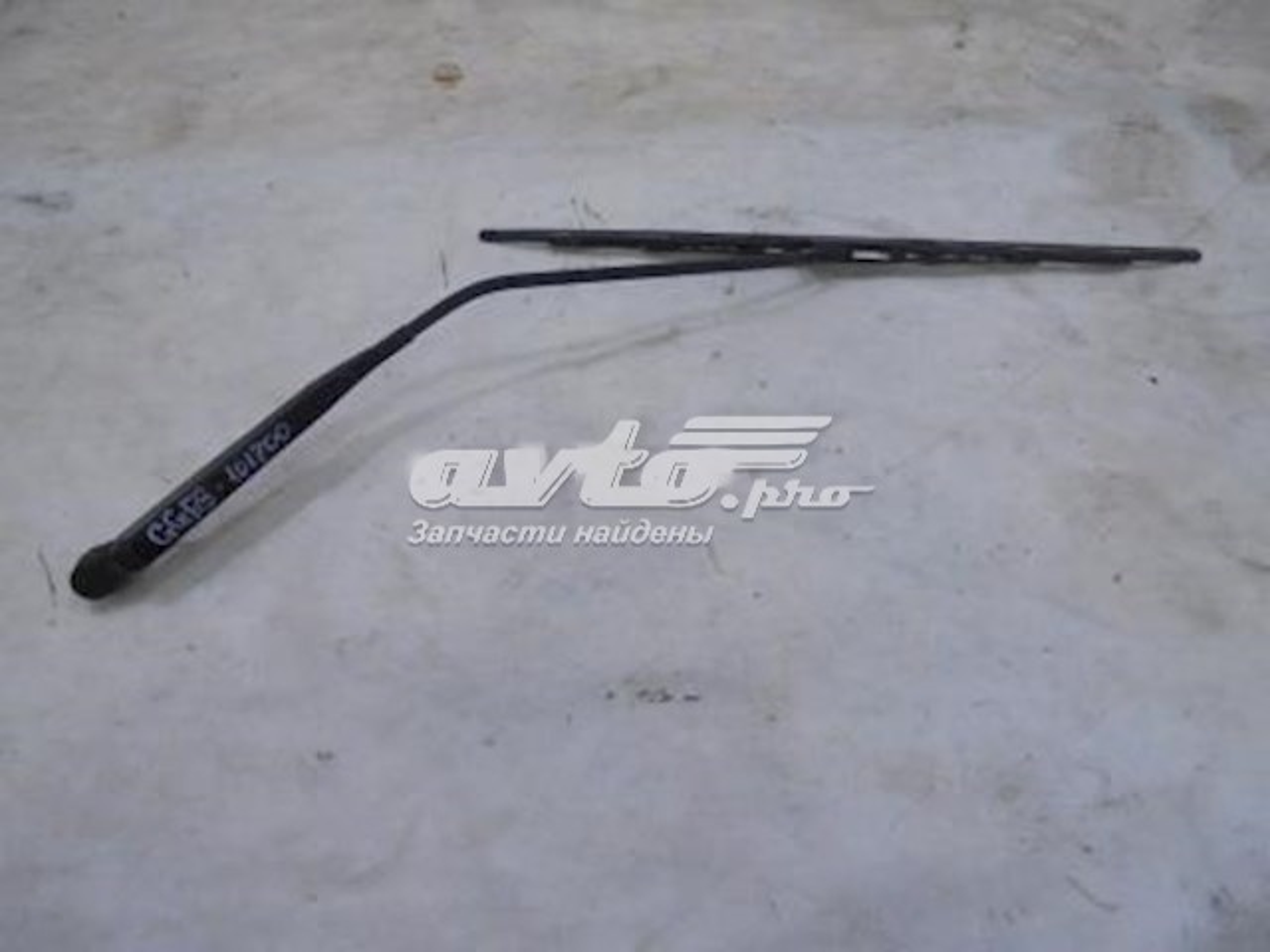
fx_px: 954
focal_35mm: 26
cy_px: 476
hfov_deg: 67.3
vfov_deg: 53.1
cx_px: 635
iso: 250
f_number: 3.5
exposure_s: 1/30
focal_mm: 4.6
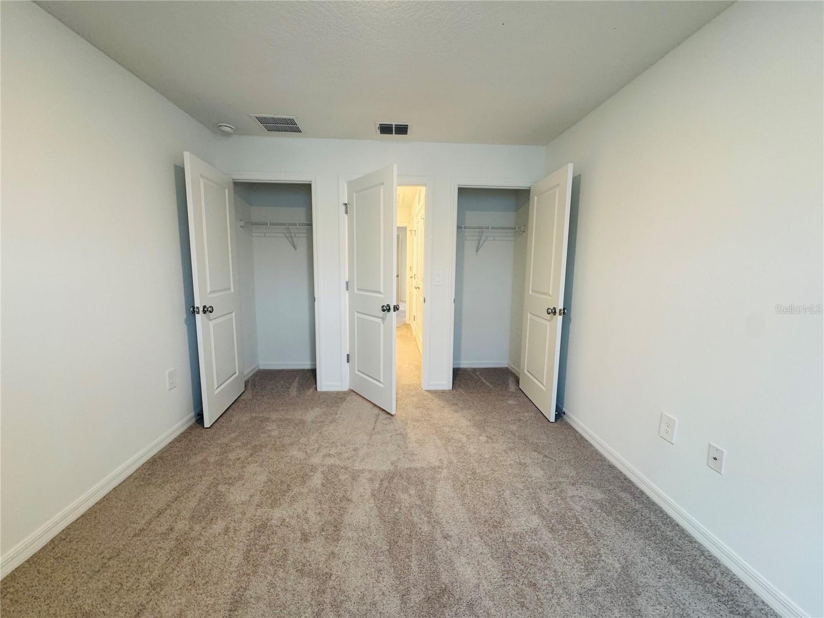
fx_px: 333
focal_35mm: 14
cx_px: 412
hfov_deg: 102.1
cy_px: 309
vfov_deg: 85.7
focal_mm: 2.22
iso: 200
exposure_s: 1/60
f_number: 2.2
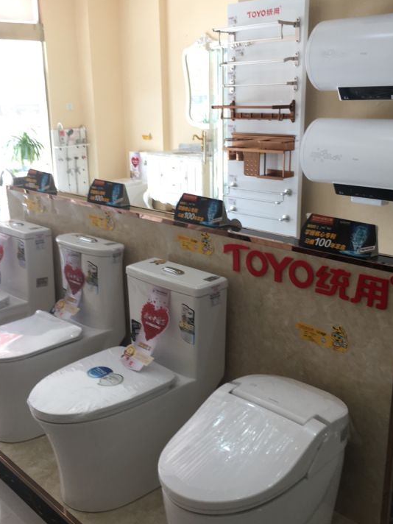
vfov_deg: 49.0
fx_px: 575
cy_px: 268
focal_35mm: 38
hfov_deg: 37.7
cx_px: 176
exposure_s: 1/50
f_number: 2.2
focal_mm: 4.15
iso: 32
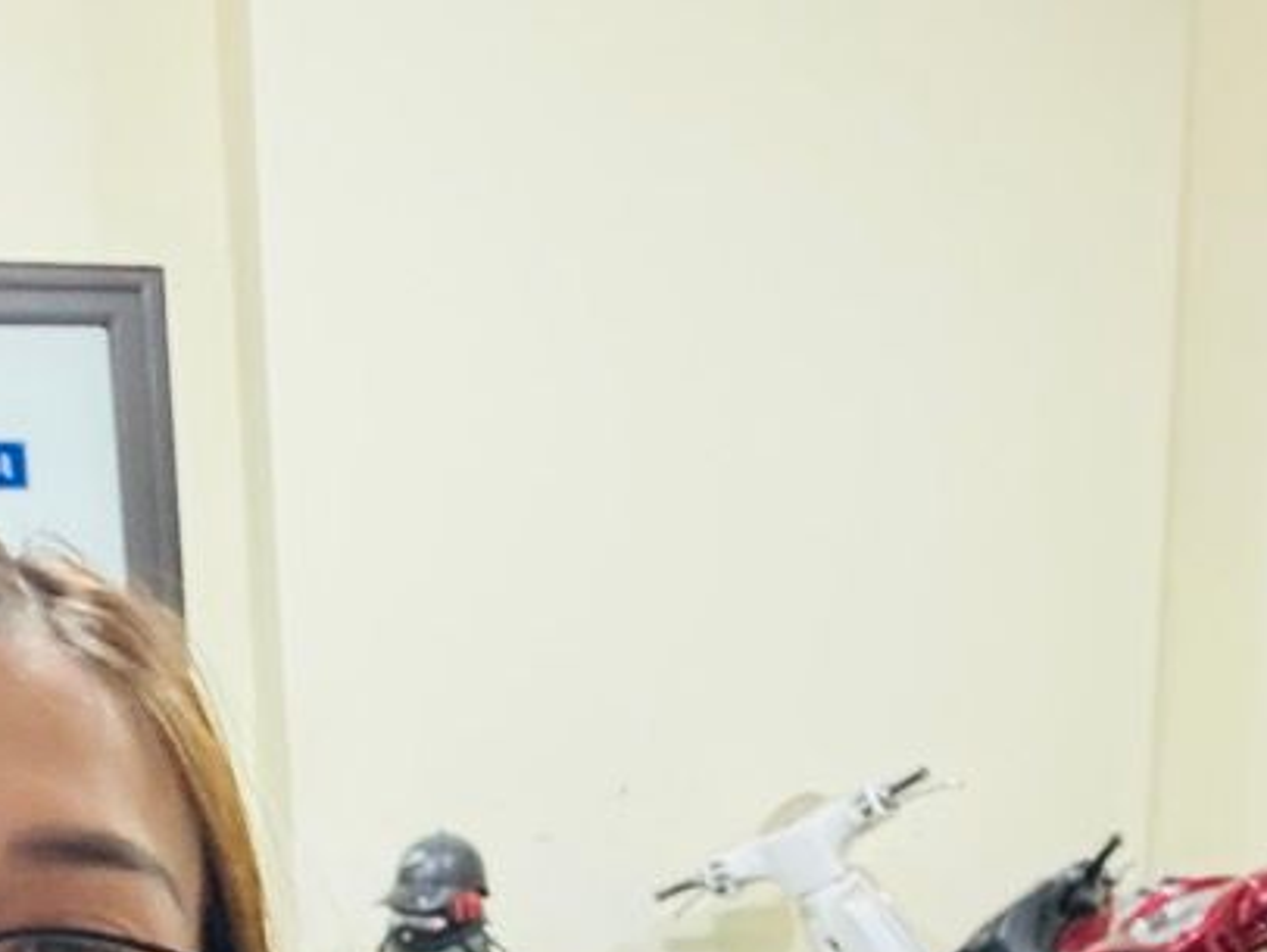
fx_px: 2124
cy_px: 1092
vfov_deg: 23.4
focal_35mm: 58
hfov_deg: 33.1
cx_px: 531
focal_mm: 2.69
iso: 500
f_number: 1.9
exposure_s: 1/25
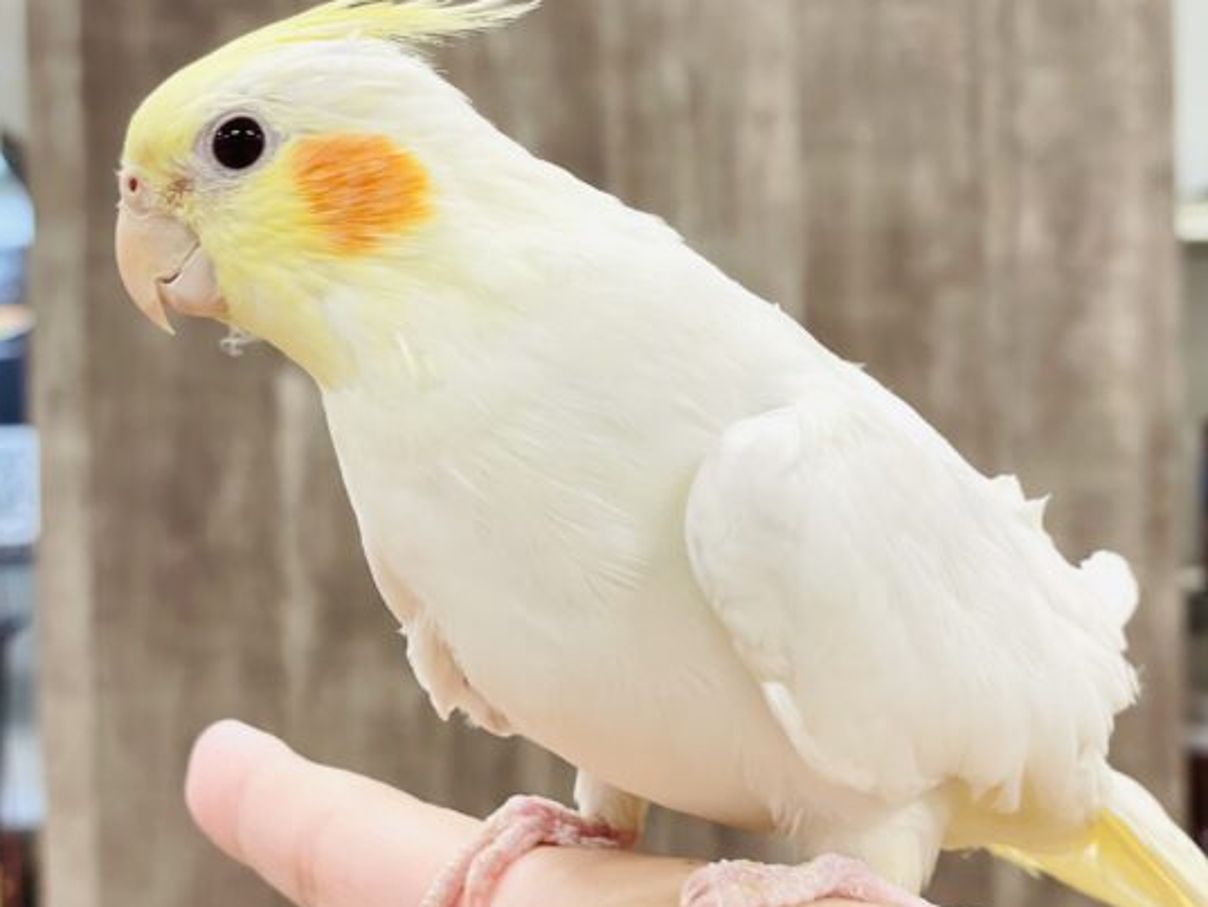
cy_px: 412
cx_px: 490
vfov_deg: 23.7
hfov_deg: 31.1
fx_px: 2164
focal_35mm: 62
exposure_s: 1/99
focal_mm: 6
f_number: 2
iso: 125
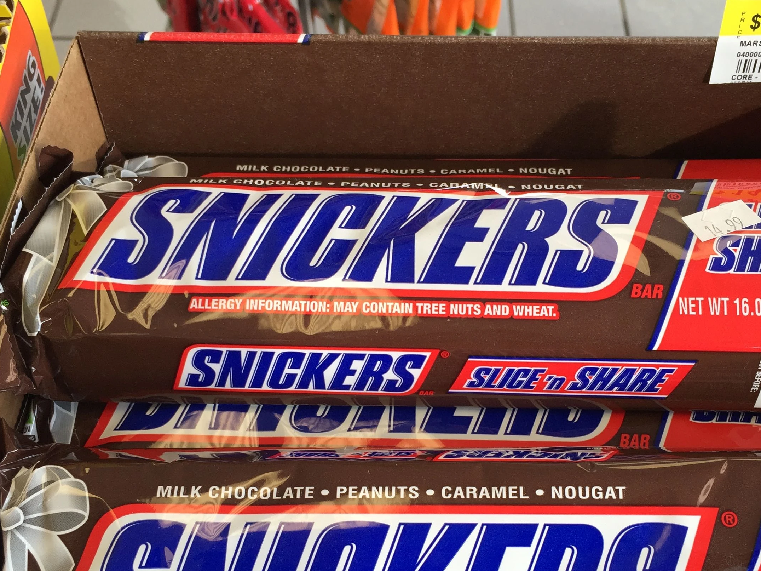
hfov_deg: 42.9
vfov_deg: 32.7
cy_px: 367
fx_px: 967
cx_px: 409
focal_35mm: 44
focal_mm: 4.15
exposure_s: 1/120
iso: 40
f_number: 2.2
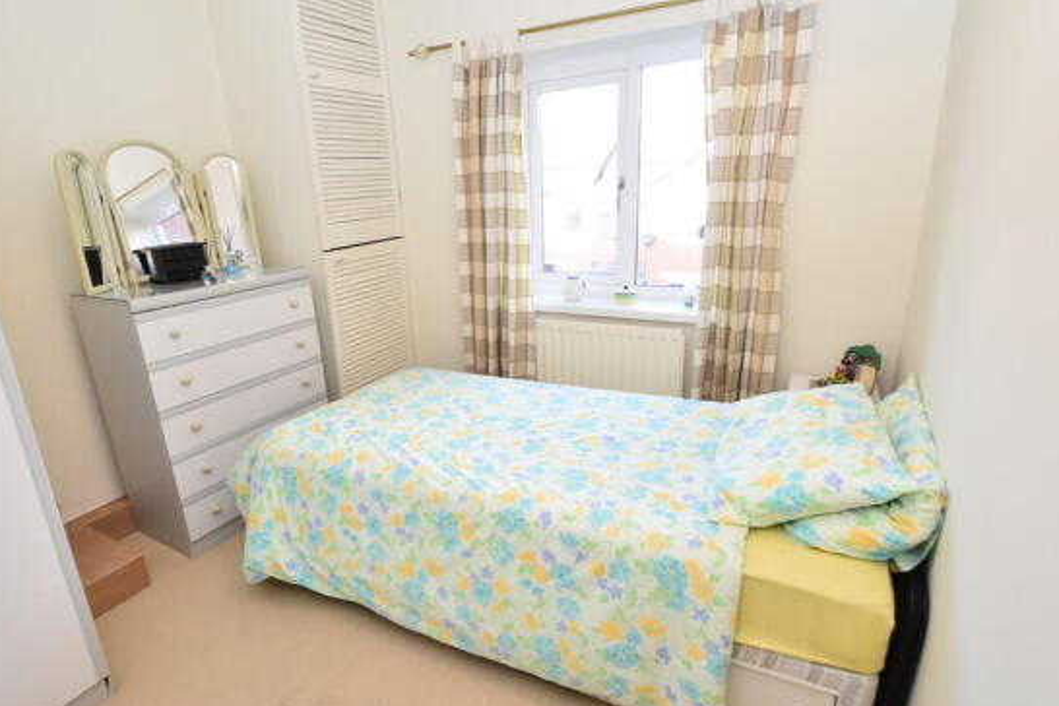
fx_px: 529
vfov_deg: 67.4
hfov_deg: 89.9
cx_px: 497
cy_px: 346
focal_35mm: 18
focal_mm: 10
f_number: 5.6
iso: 800
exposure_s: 1/125
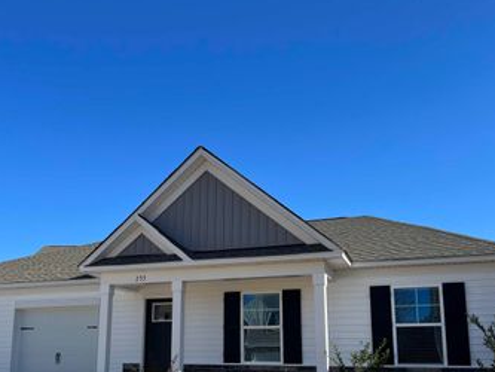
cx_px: 199
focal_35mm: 39
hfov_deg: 47.6
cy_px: 270
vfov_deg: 36.2
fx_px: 558
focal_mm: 5.7
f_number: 1.5
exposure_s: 1/3077
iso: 50
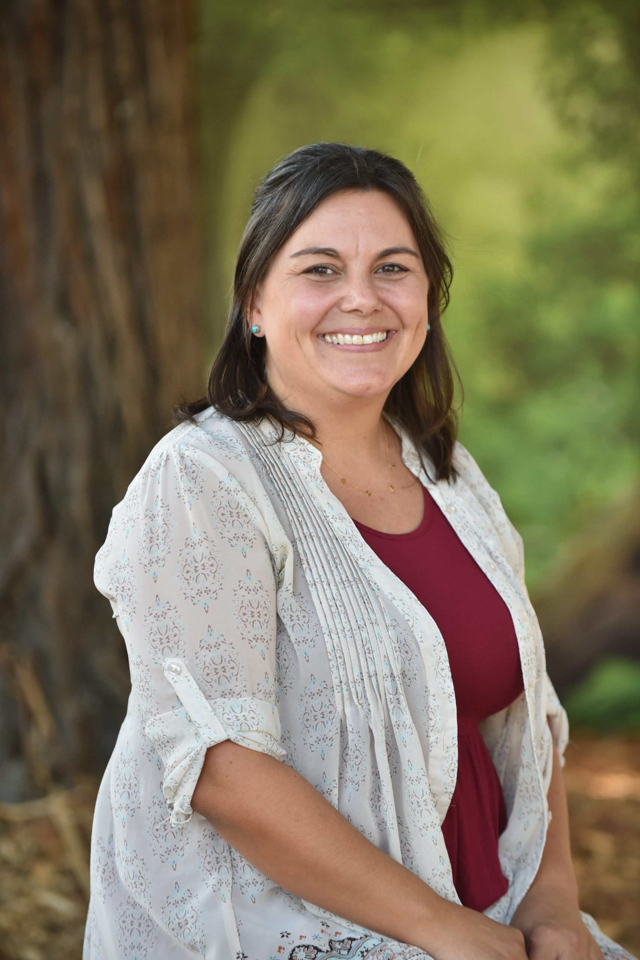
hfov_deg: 7.2
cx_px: 320
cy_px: 480
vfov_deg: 10.8
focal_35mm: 190
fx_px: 5066
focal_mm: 190
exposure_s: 1/640
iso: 800
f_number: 3.5
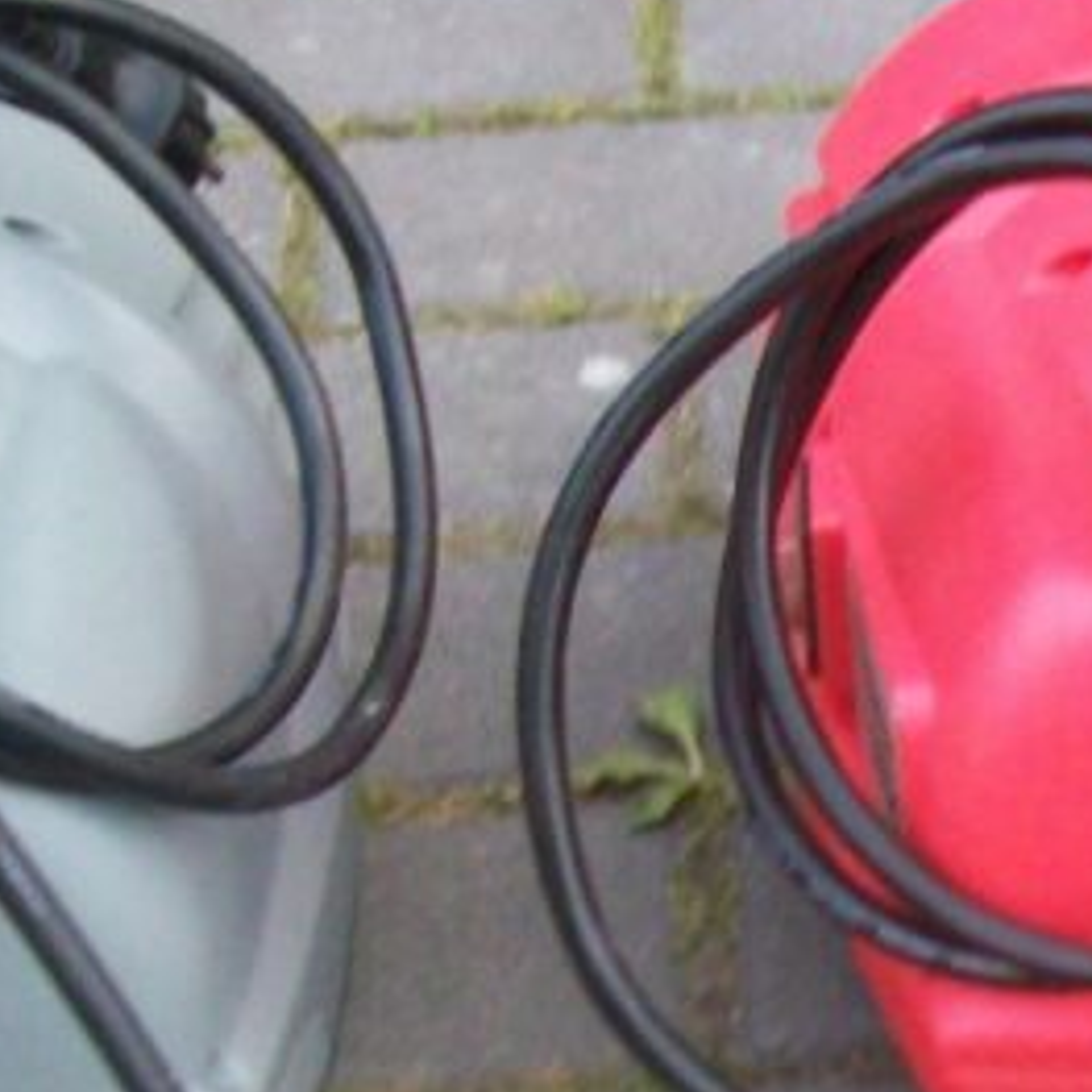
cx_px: 1283
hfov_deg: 13.7
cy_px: 1001
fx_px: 4426
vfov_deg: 13.9
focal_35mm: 124
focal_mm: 6
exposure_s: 1/76.1
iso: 200
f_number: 2.7
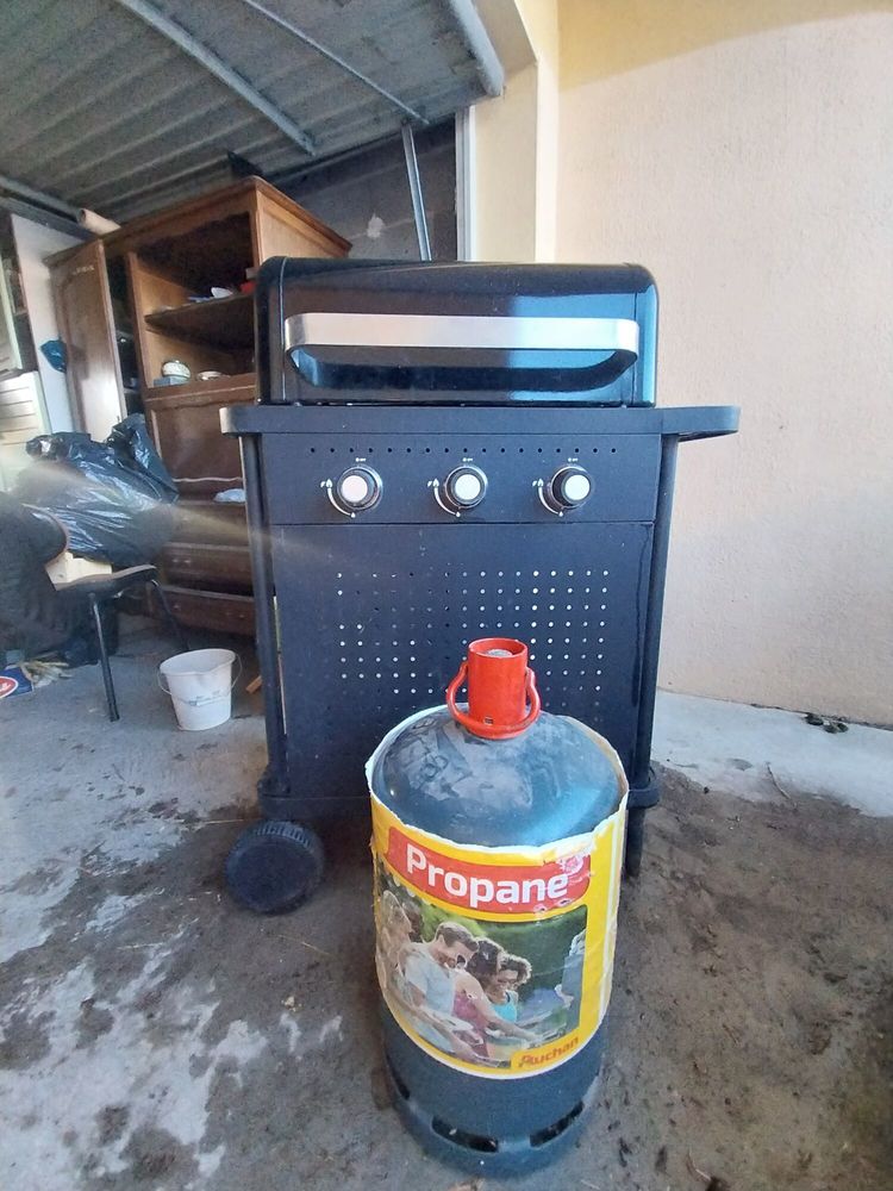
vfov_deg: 106.2
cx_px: 446
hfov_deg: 89.9
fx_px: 447
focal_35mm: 13
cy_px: 596
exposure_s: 1/40
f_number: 2.2
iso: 200
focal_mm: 1.3
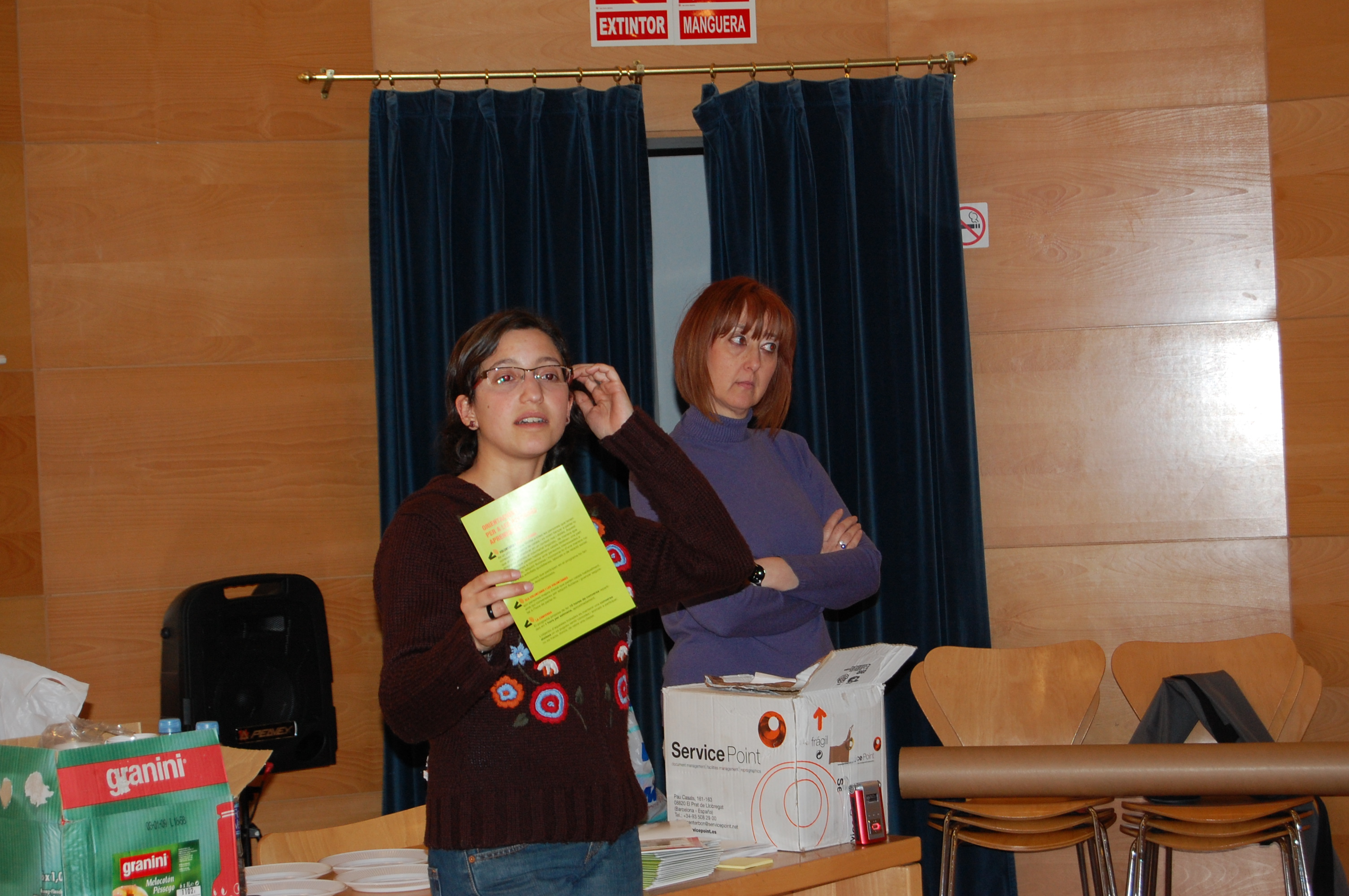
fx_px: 3089
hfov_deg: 24.6
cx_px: 674
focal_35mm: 82
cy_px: 448
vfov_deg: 16.5
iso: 560
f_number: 5.6
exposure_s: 1/60
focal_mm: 55
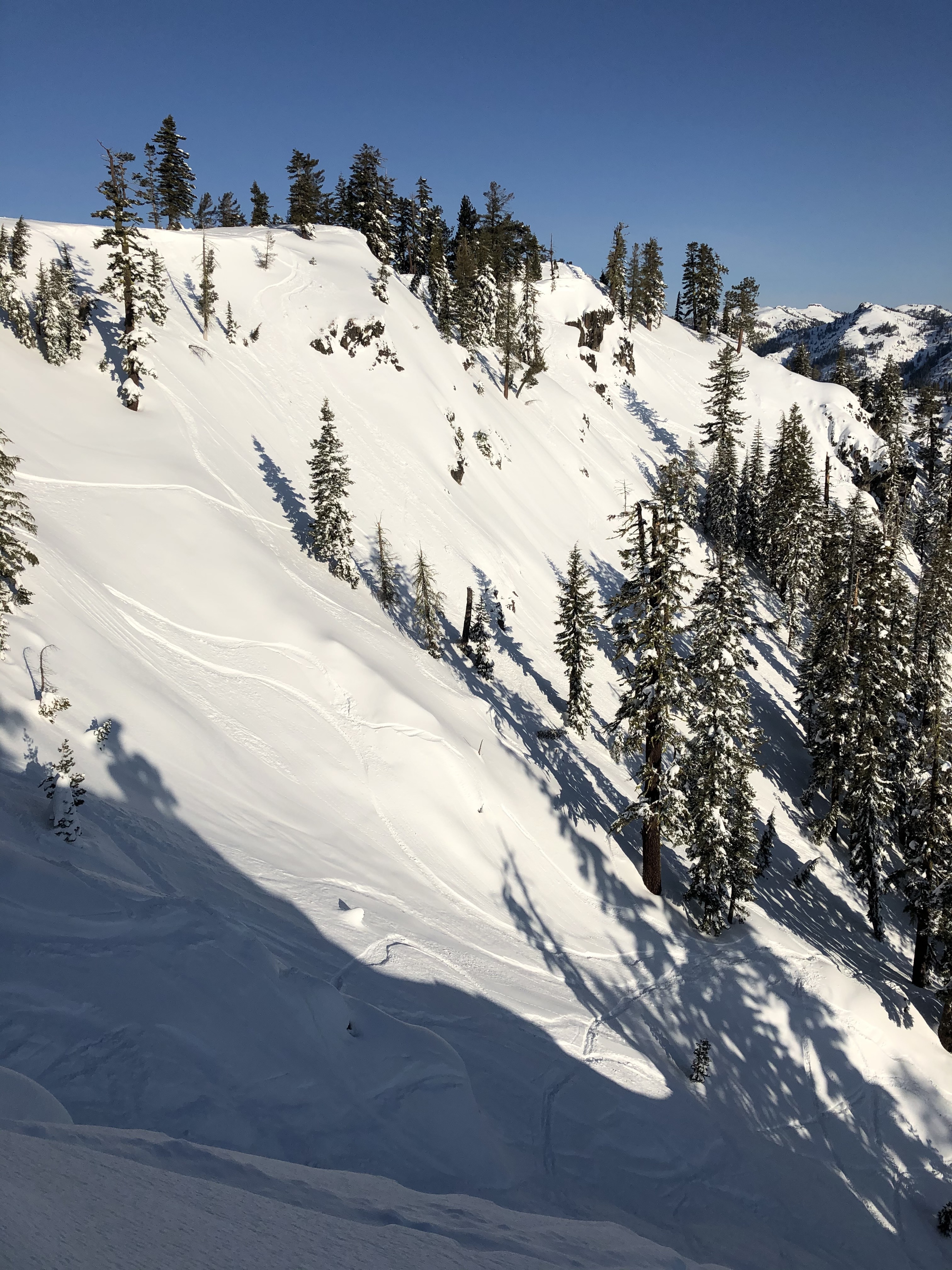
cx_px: 476
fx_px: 1027
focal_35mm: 28
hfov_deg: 49.7
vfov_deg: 63.4
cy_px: 635
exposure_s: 1/6098
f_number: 1.8
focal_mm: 4
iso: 20
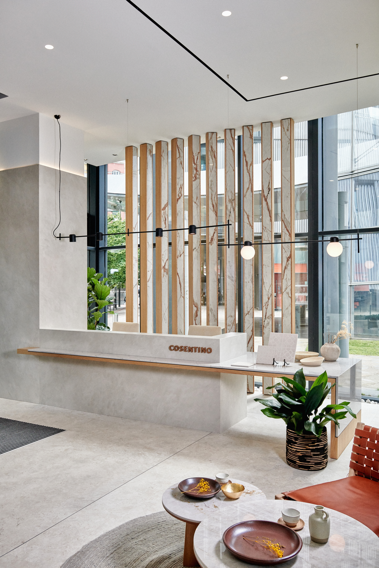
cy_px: 284
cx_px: 190
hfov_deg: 43.6
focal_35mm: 30
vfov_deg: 61.9
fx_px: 474
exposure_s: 1/200
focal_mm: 30
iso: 500
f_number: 9
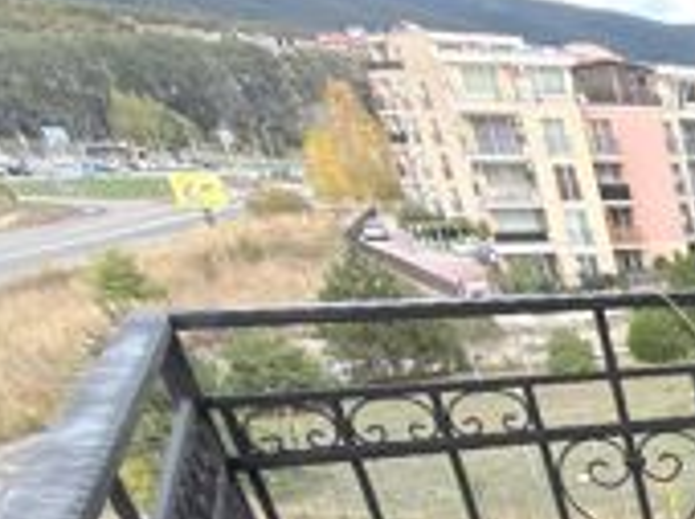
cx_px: 1220
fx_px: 1163
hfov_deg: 22.1
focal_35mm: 58
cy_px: 850
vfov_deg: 20.3
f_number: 2.2
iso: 64
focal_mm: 2.22
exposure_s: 1/121
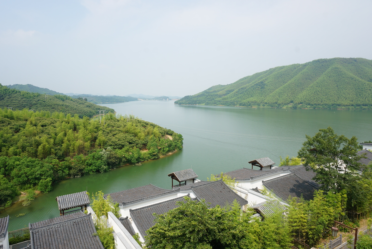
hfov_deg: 73.7
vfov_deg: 53.2
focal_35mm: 24
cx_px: 186
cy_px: 124
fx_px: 248
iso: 100
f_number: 11
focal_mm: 16
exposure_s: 1/100
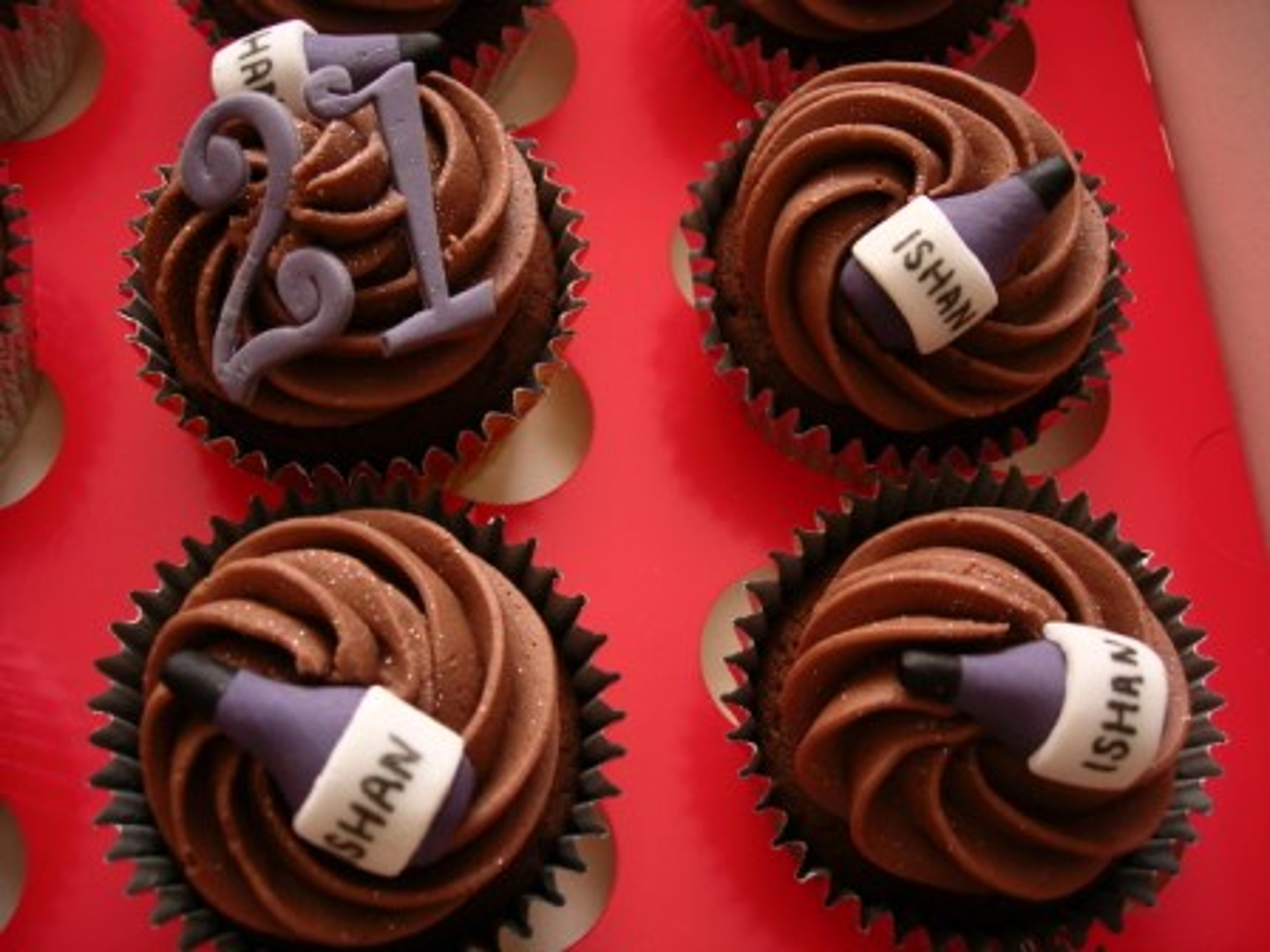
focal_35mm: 38
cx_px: 635
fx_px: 1394
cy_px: 476
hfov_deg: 49.0
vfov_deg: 37.7
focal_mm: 7.8
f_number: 2.8
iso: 64
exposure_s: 1/45.2
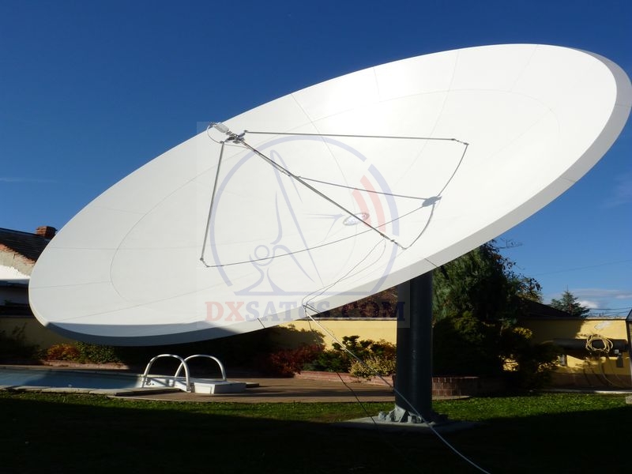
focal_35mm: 32
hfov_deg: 56.8
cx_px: 316
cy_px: 237
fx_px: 584
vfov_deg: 44.2
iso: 100
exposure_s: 1/400
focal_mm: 5.8
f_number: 6.3
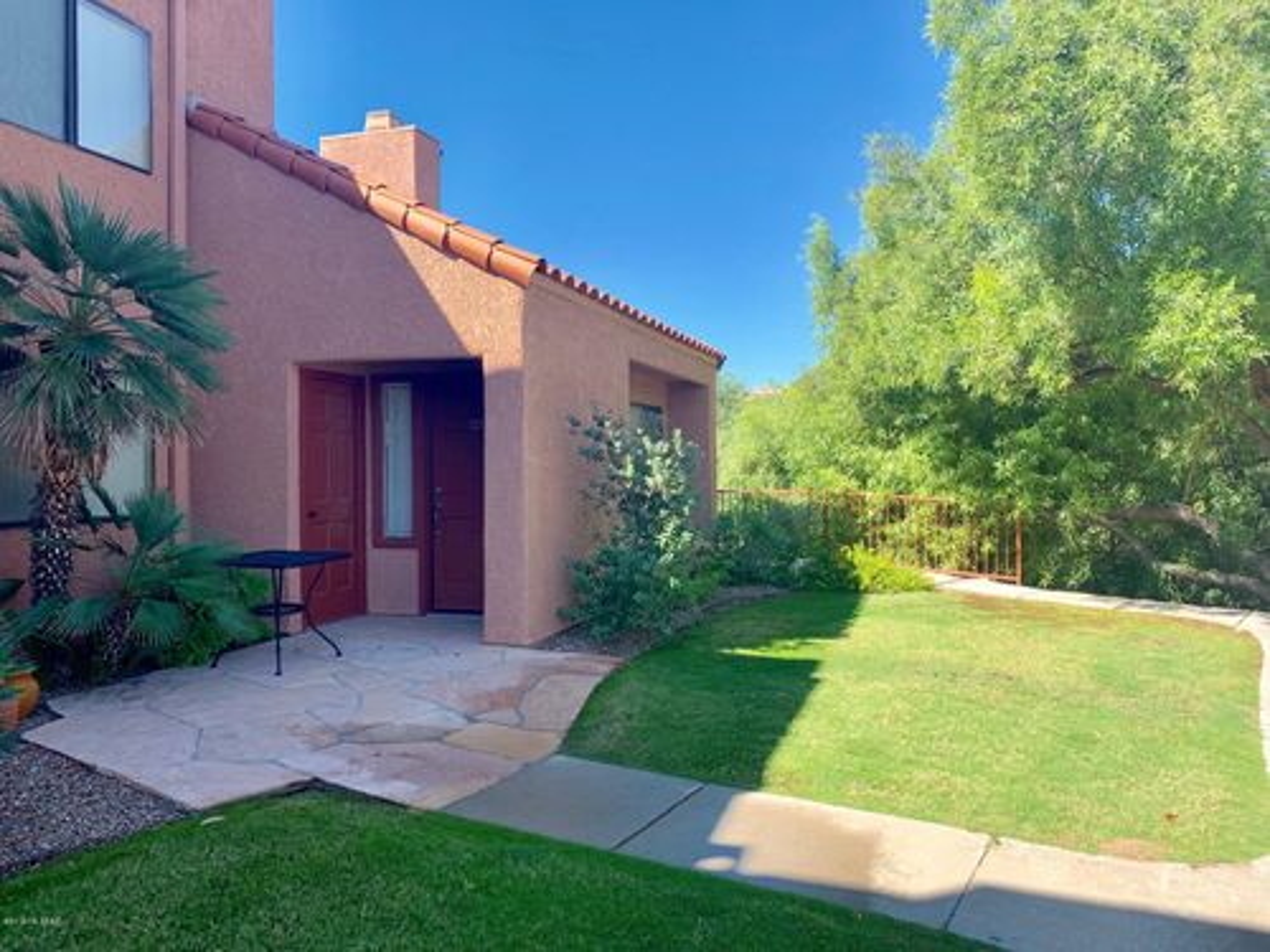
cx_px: 635
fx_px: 954
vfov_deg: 53.1
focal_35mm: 26
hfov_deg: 67.3
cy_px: 476
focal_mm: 4.25
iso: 25
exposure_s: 1/808
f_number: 1.8
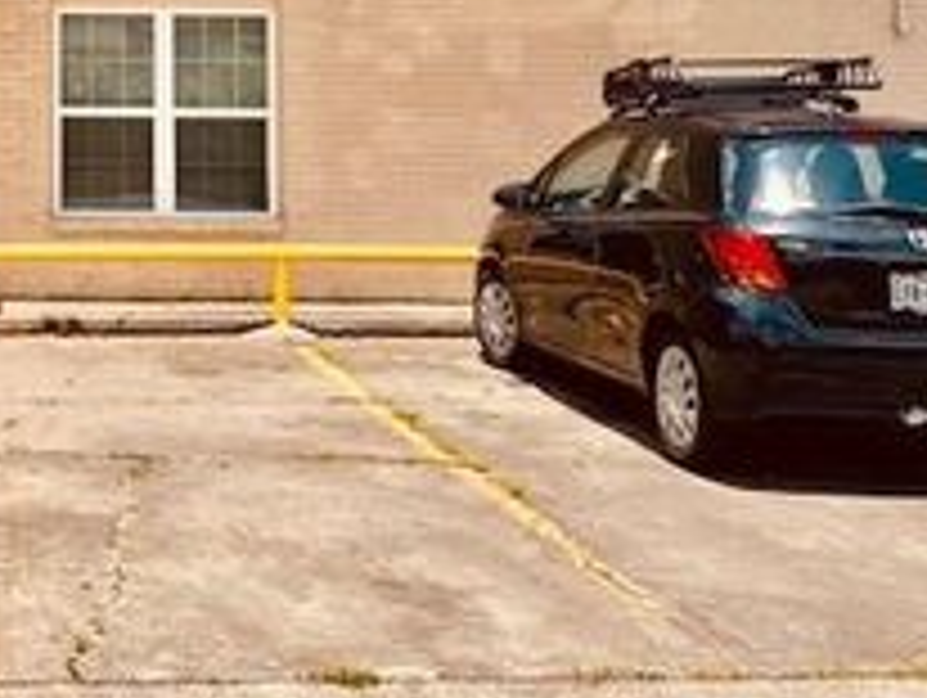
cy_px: -38
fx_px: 1689
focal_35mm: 63
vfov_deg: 22.2
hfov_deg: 28.8
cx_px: 4
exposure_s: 1/3610
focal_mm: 4.25
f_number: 1.8
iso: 32
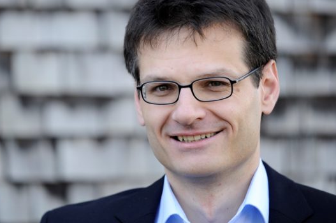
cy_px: 85
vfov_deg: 6.9
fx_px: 1847
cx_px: 121
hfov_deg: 10.4
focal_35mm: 198
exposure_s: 1/250
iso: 250
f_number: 3
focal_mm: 150
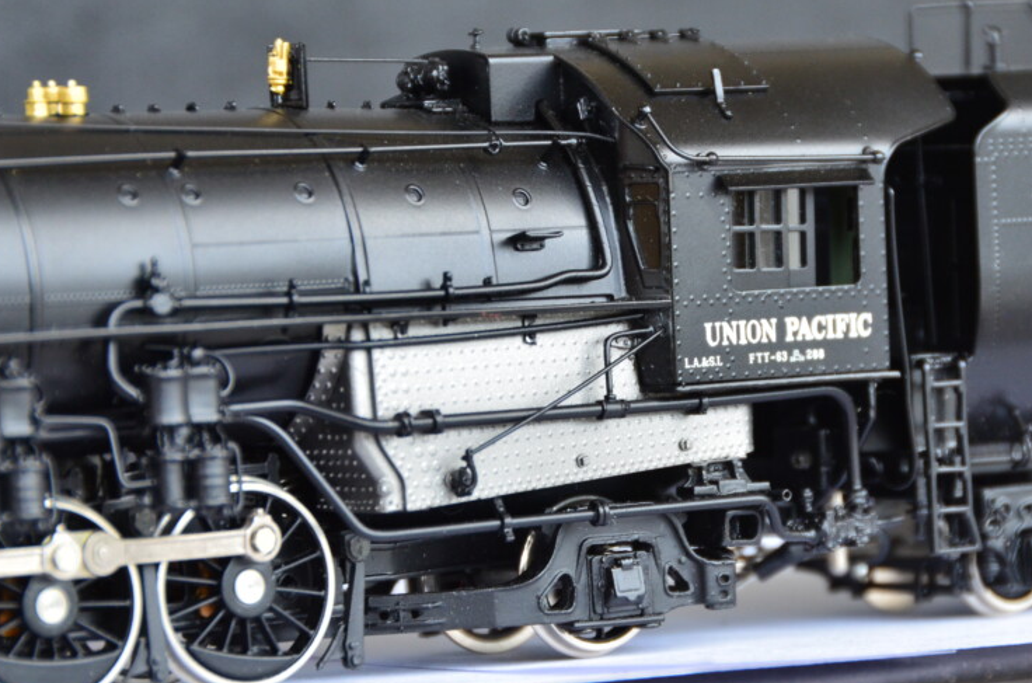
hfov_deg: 5.8
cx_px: 655
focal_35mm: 355
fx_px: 10153
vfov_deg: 3.9
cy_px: 327
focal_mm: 170
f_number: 8
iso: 800
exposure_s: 1/60
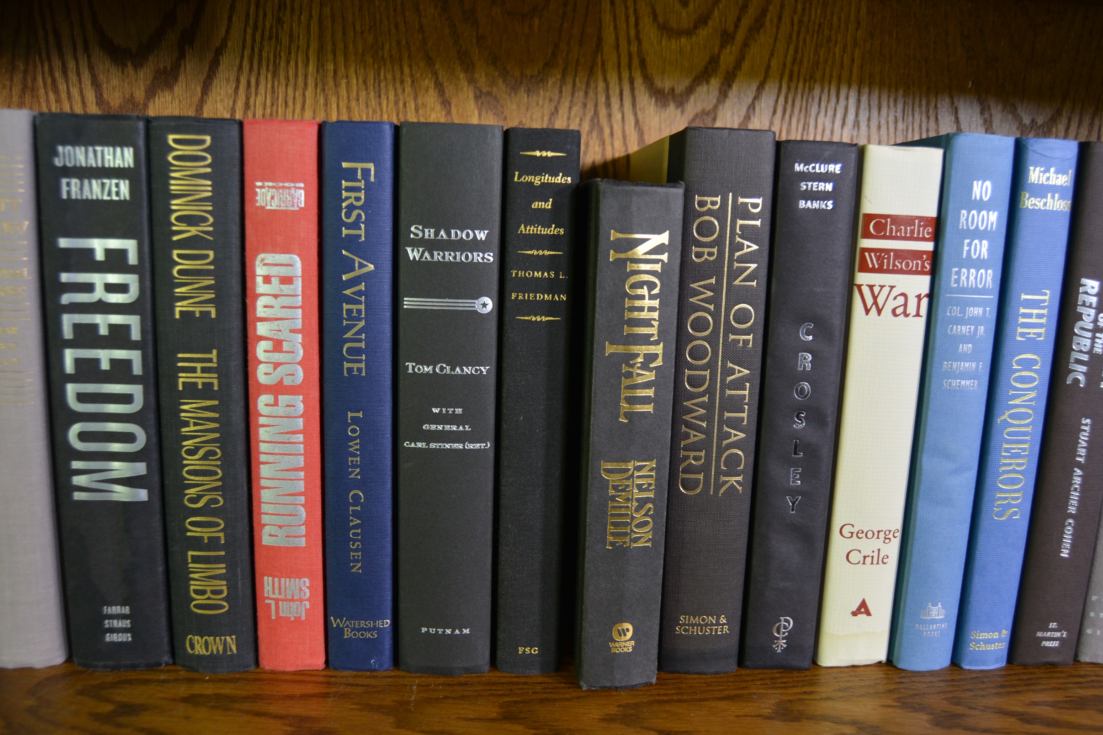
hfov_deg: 62.8
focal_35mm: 30
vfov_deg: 44.2
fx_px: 904
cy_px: 380
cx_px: 559
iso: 640
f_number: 4
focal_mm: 19
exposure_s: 1/60
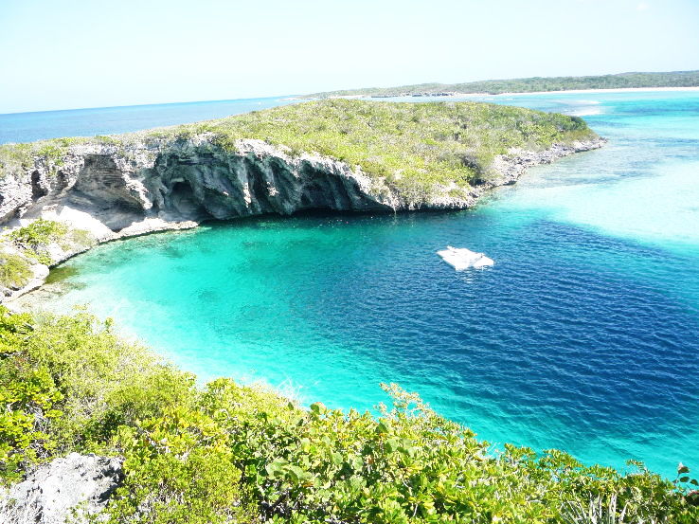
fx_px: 606
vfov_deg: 46.8
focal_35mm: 30
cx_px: 350
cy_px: 262
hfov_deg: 60.0
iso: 100
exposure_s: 1/250
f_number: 4
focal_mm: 5.2
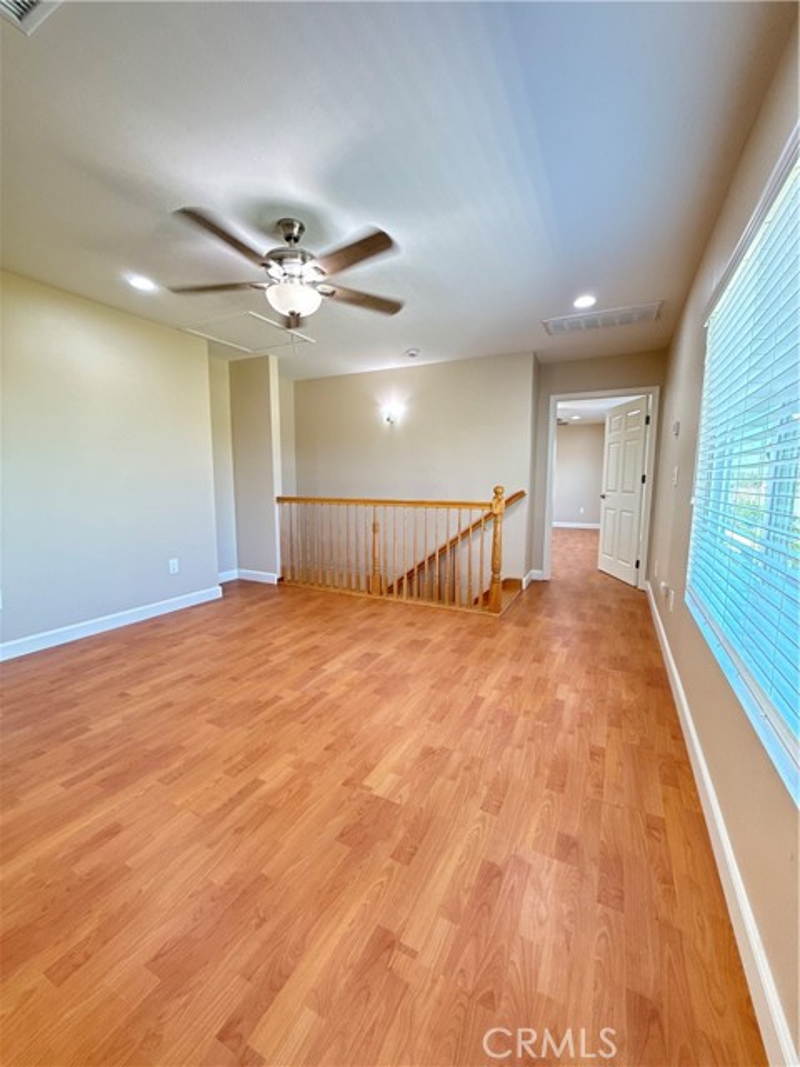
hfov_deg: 85.7
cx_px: 400
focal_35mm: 14
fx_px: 431
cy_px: 534
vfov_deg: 102.1
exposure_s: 1/120
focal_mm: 2.22
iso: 400
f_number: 2.2
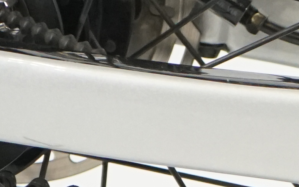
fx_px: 3211
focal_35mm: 394
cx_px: 838
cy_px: 251
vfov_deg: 3.3
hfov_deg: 5.1
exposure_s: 1/200
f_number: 5.6
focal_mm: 50
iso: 2500
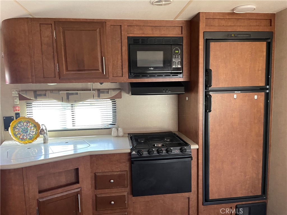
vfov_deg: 54.9
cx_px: 144
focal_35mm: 25
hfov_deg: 69.4
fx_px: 207
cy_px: 108
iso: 320
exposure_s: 1/60
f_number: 1.6
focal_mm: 5.1
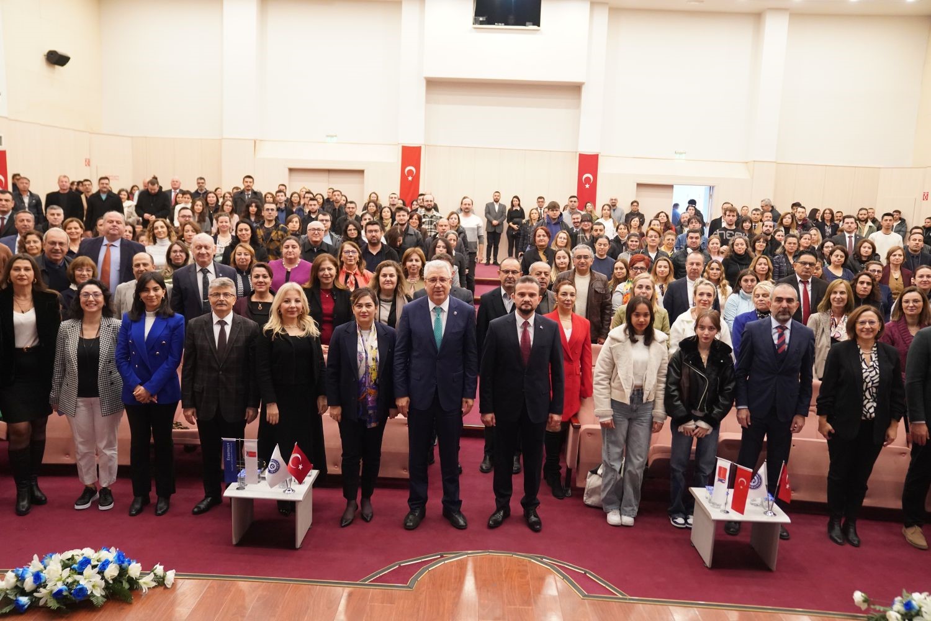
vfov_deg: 45.0
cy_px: 310
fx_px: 750
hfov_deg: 63.7
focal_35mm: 29
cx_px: 466
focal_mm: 29
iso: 5000
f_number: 3.2
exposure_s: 1/125
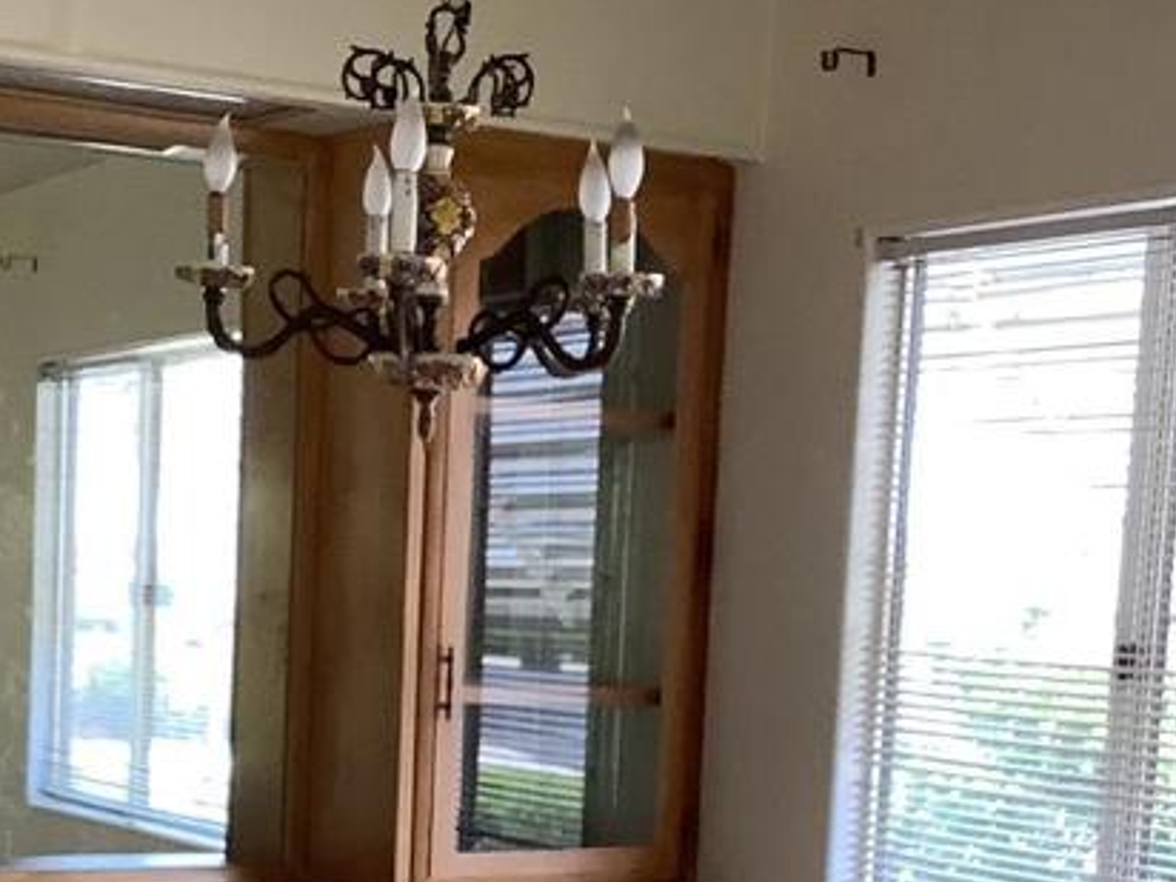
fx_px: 2616
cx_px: 380
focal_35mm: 77
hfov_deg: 25.2
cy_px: 899
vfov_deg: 18.6
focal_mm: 3.3
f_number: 2.4
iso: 100
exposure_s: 1/120
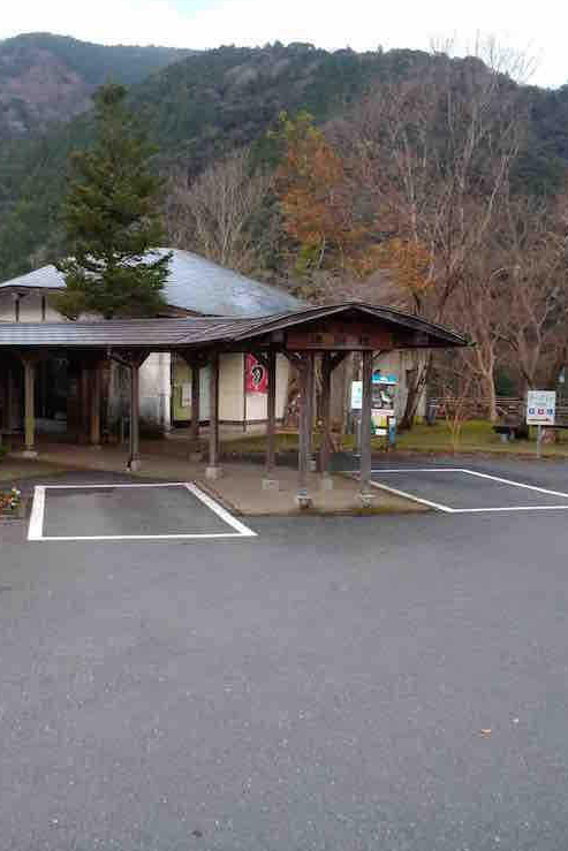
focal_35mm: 38
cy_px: 424
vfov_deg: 50.7
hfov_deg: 34.9
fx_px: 899
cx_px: 219
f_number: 2.4
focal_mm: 2.87
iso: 64
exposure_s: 1/30
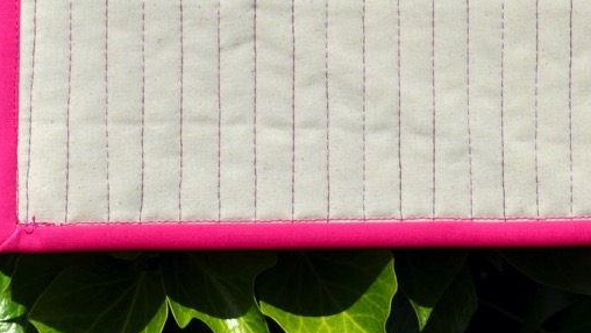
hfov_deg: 12.0
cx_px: 683
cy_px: -207
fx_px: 2759
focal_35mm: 176
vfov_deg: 6.8
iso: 200
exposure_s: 1/320
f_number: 18
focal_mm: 38
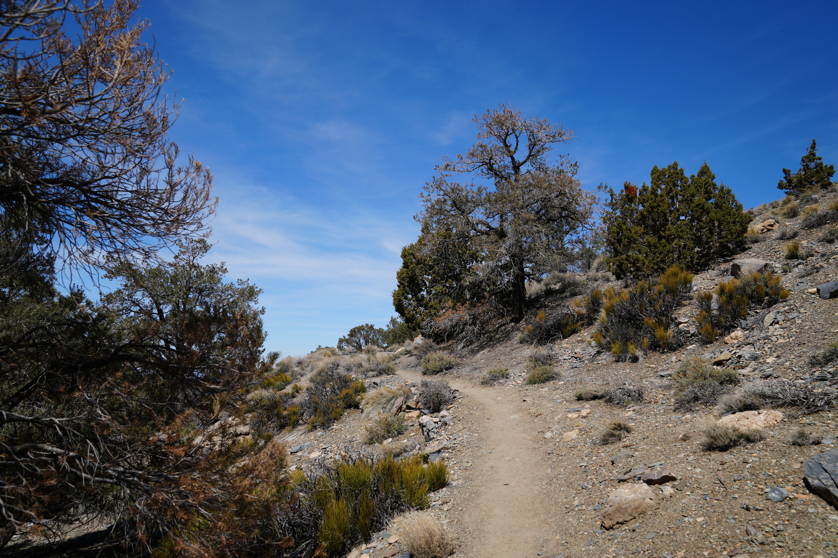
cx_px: 434
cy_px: 283
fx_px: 605
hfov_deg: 69.4
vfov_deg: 49.6
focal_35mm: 26
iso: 100
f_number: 5
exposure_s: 1/500
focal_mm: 25
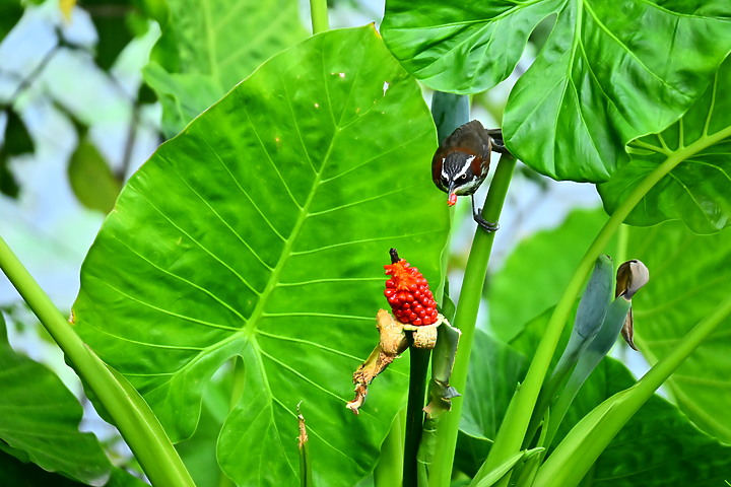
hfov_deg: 8.1
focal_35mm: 255
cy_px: 244
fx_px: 5178
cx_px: 366
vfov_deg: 5.4
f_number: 5.6
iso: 1800
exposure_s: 1/2500
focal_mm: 170
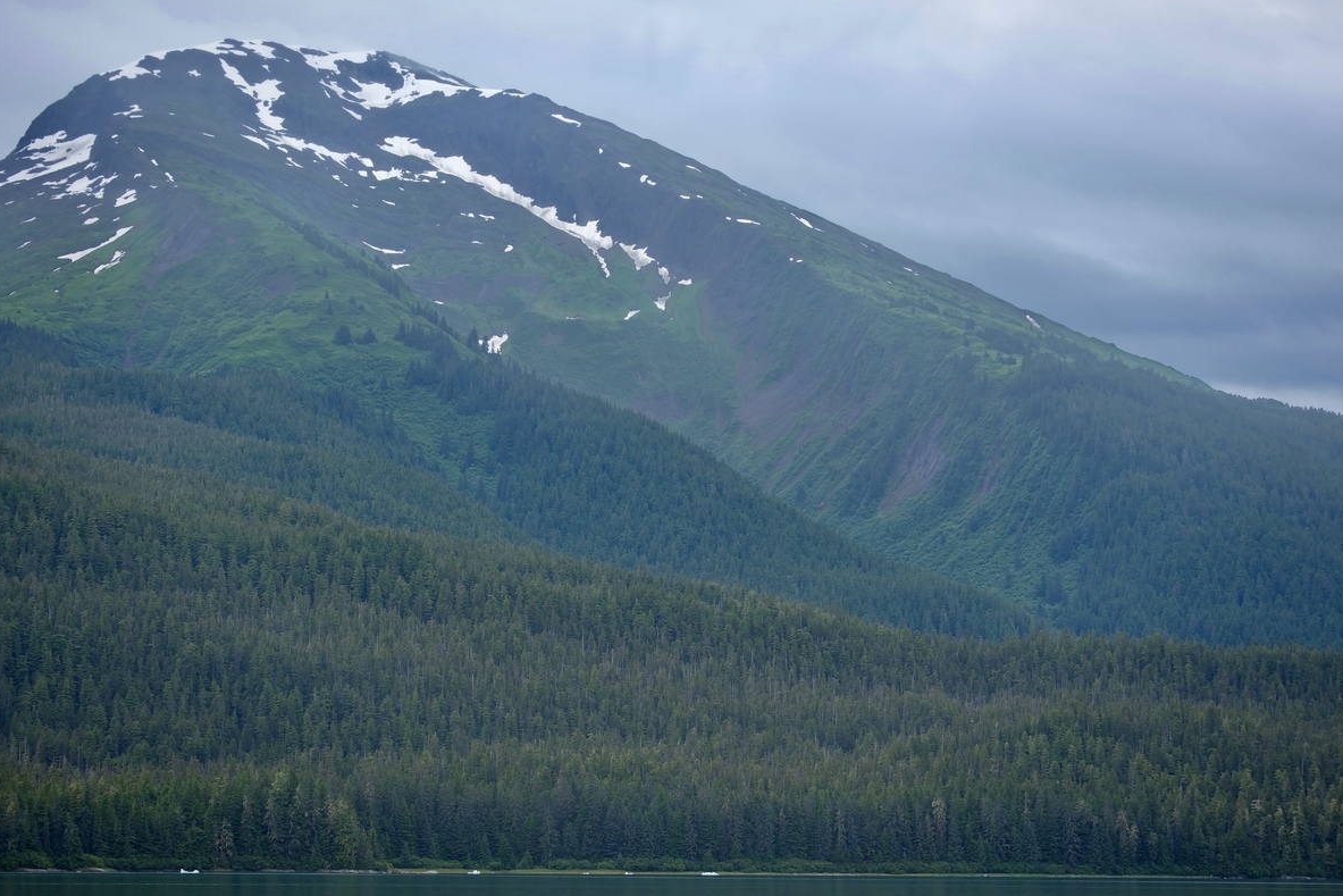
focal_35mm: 92
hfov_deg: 22.1
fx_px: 3432
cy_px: 420
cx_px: 677
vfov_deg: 14.9
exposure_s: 1/200
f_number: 7.1
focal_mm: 85
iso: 100
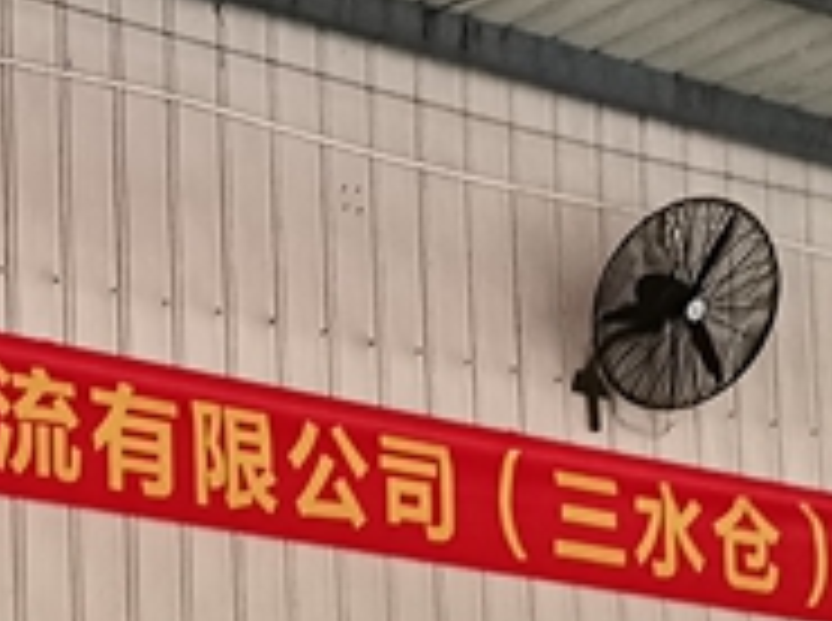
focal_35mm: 117
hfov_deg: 16.6
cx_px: 45
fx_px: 2807
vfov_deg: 11.8
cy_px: 1048
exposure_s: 1/100
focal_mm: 4.94
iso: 320
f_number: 1.9
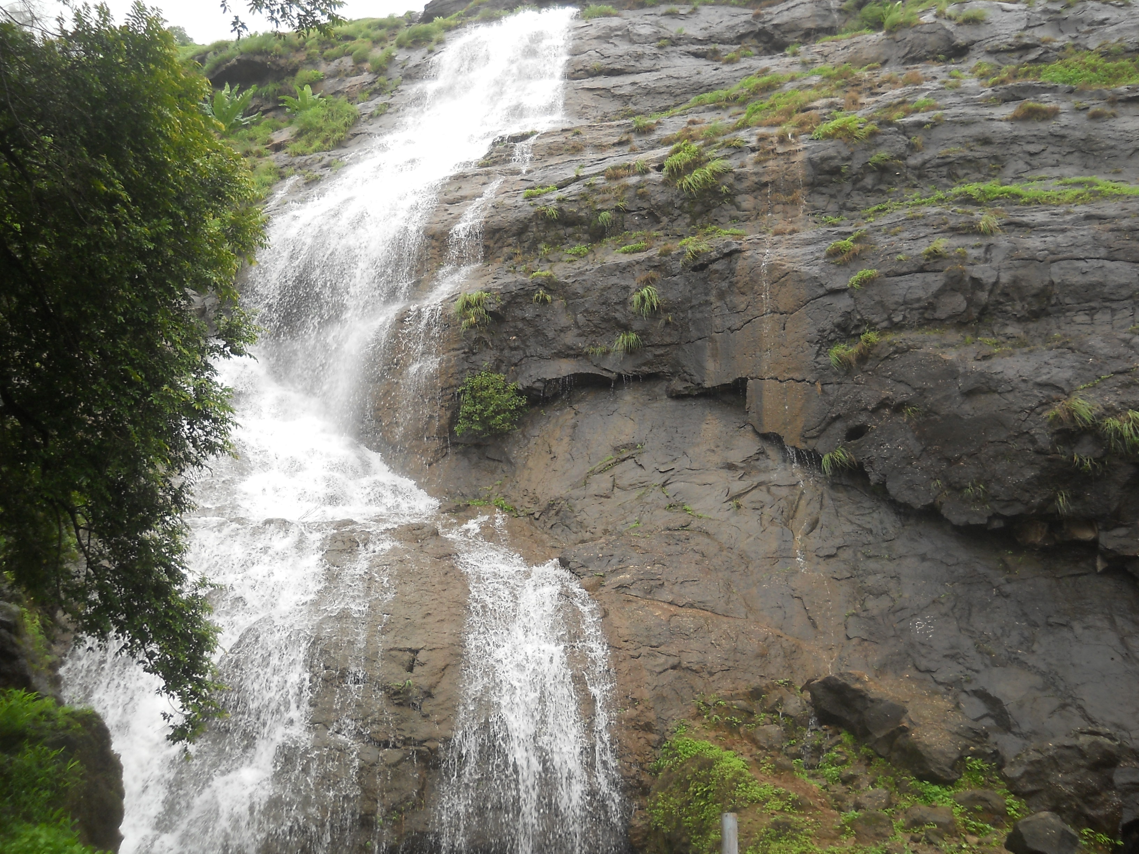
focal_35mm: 41
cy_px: 427
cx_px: 570
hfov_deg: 45.8
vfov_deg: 35.1
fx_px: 1349
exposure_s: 1/160
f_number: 3.1
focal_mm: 6.72
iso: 80
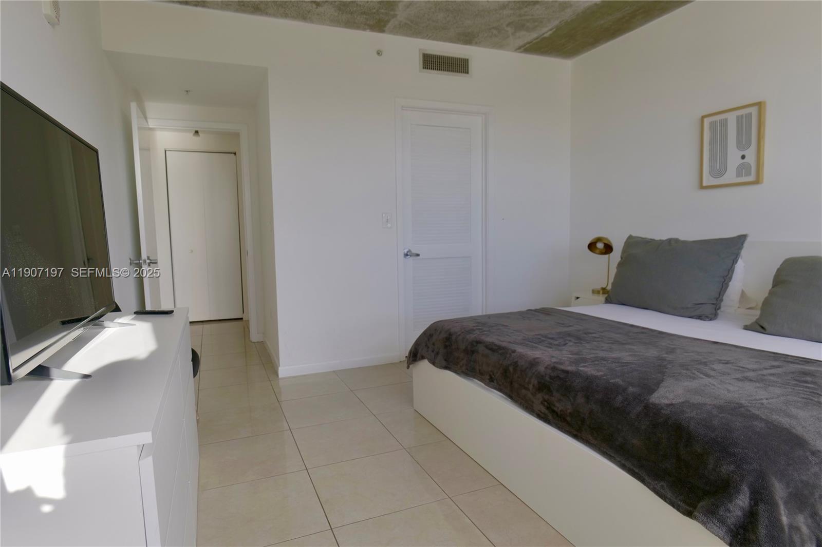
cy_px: 274
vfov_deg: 61.9
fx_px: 457
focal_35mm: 20
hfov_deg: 84.0
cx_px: 411
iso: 400
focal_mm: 20
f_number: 5
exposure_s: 1/250
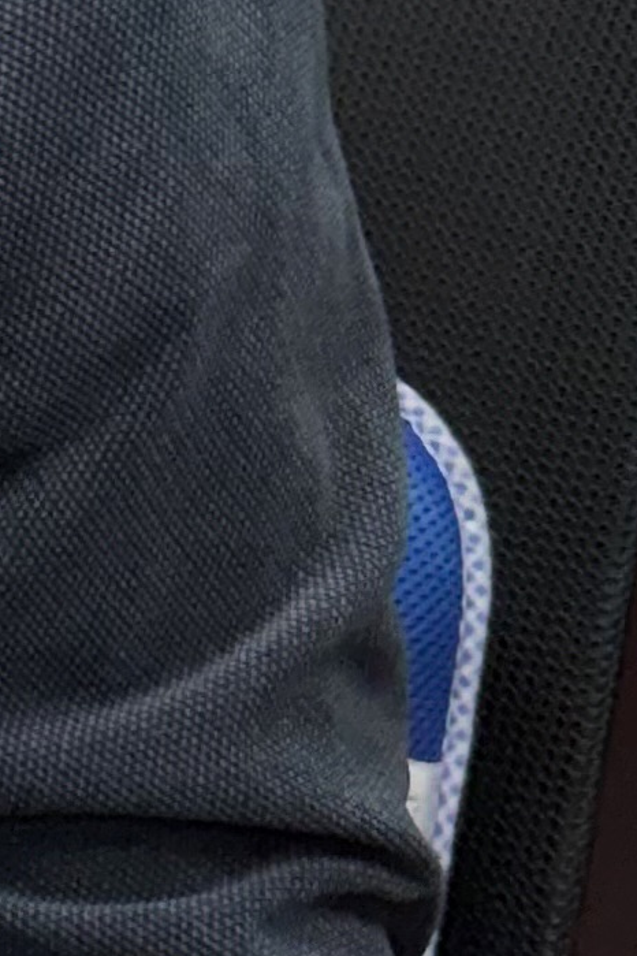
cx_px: -1158
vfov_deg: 14.0
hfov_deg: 8.3
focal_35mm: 144
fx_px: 3822
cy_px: -57
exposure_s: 1/120
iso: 200
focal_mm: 6.76
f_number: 1.78
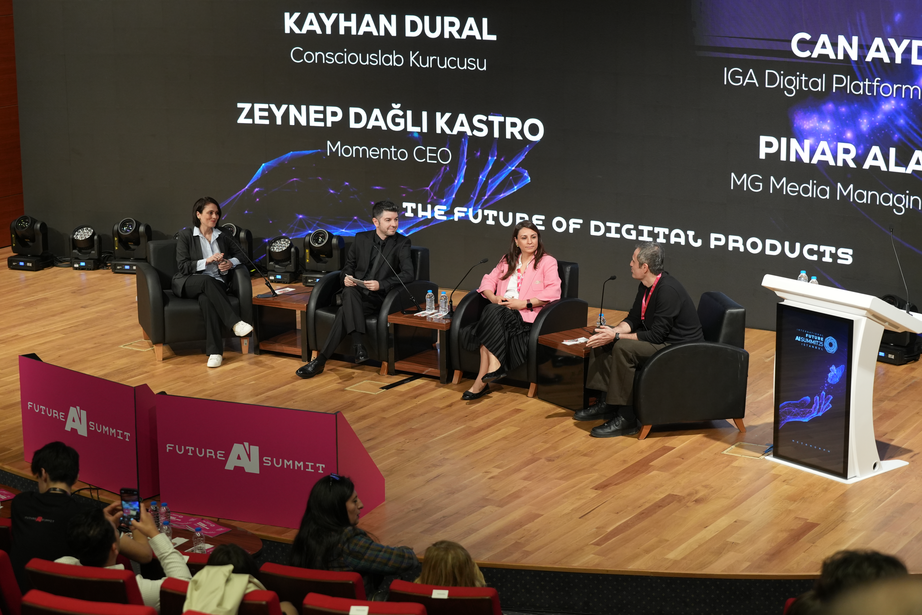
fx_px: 1793
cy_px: 308
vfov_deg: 19.5
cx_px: 461
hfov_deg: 28.8
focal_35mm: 70
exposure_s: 1/160
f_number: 4
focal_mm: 70
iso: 1600
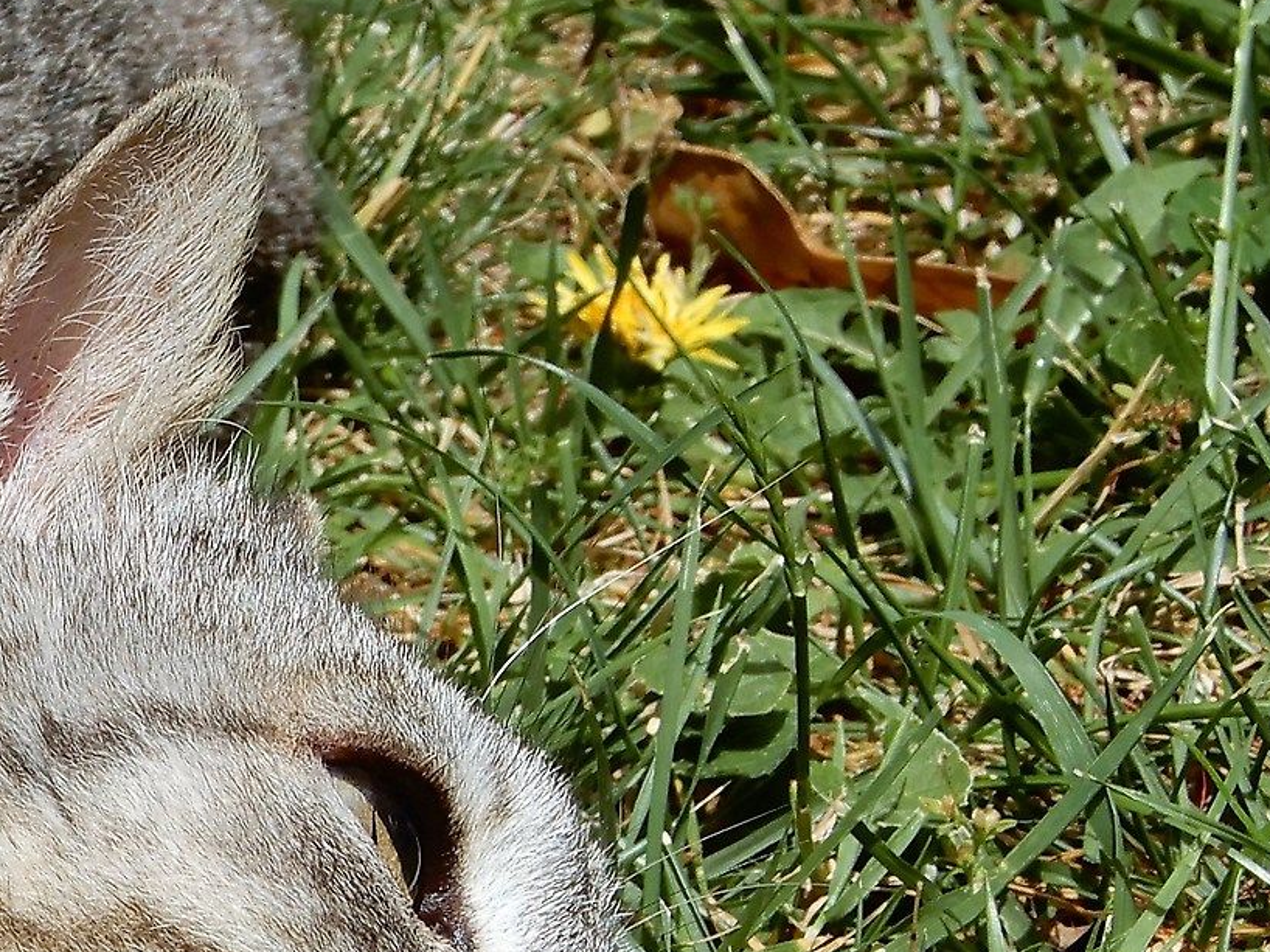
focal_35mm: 226
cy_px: 1075
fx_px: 8289
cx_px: -399
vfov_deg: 6.5
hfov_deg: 8.6
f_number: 4.5
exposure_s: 1/640
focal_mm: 13.7
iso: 80
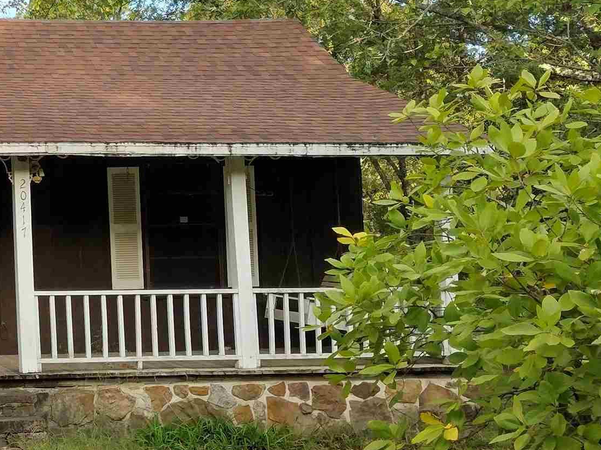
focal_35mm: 75
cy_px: 194
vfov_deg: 19.6
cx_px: -28
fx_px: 1302
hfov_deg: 24.6
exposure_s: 1/505
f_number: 1.7
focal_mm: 4.71
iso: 100
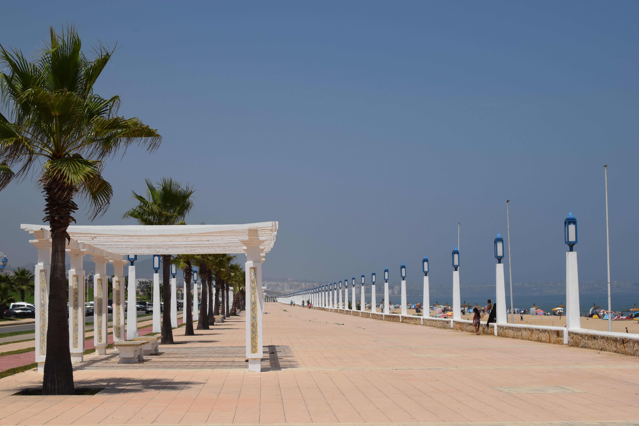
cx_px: 320
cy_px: 213
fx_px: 1065
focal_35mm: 60
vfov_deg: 22.6
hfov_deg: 33.4
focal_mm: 40
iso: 200
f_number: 13
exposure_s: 1/640
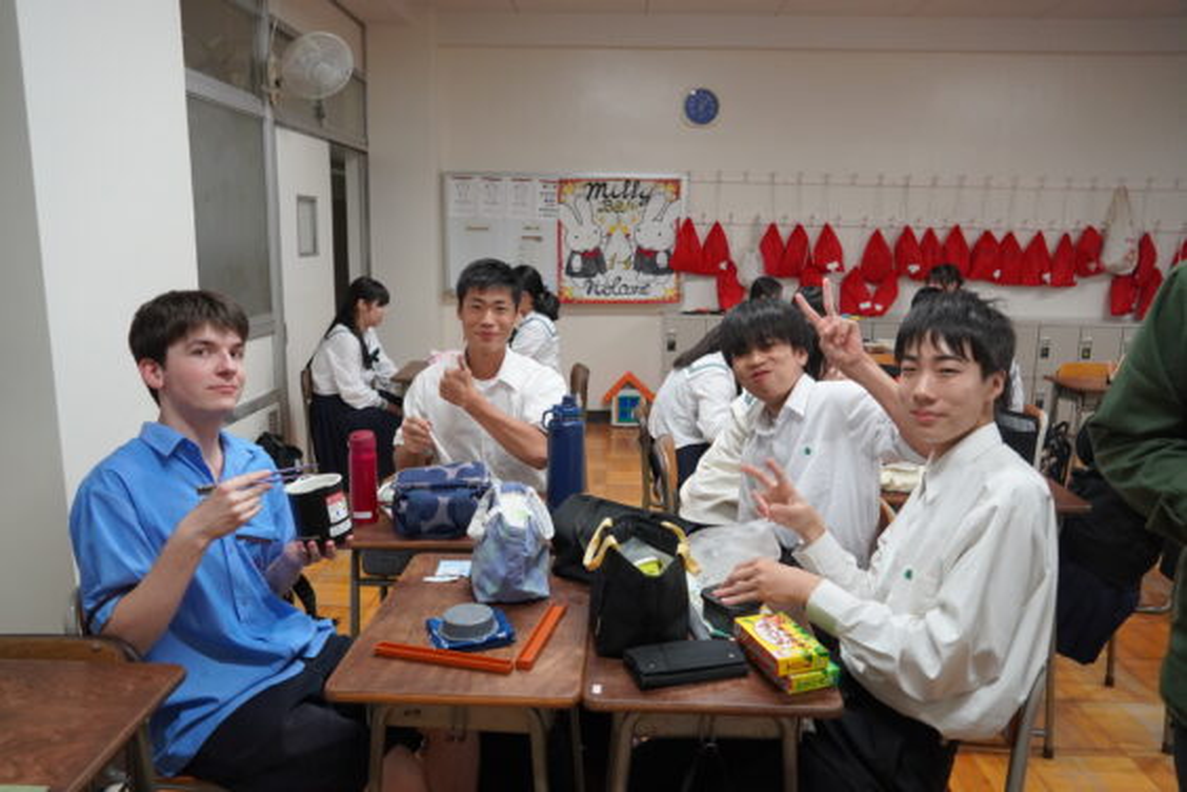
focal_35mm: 27
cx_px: 594
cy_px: 396
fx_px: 890
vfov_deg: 47.9
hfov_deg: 67.4
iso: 1250
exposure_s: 1/160
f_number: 4
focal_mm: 18
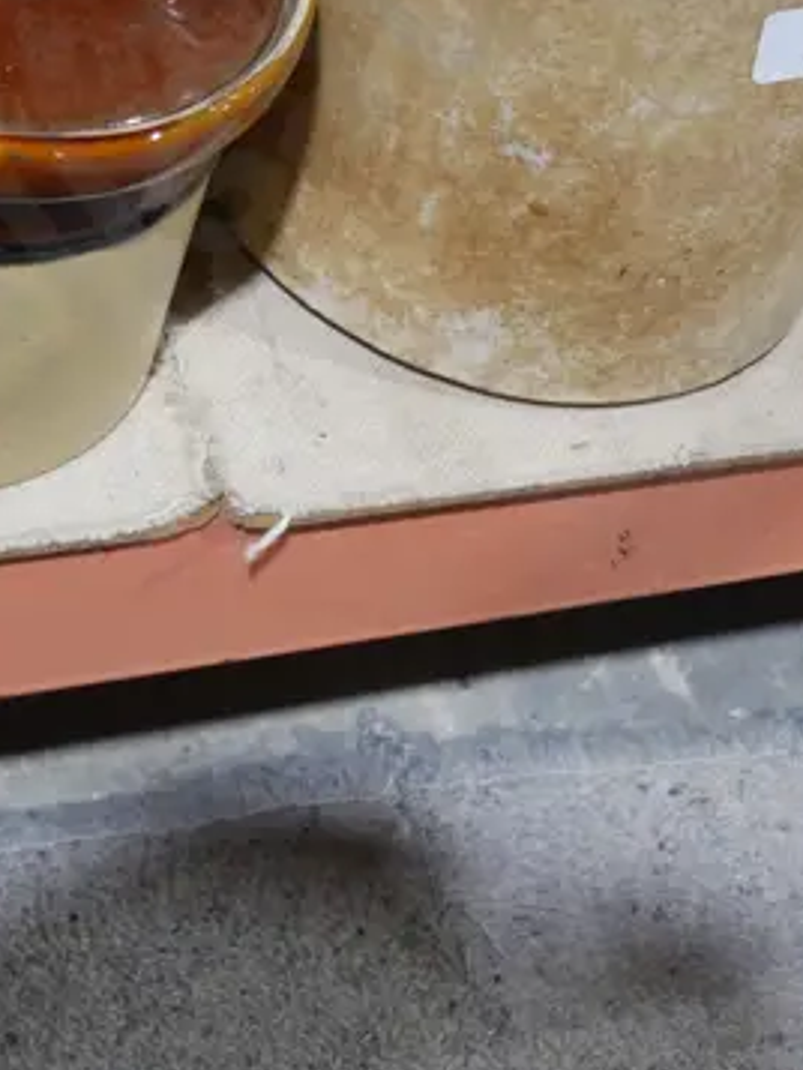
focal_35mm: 86
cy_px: -10
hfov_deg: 17.2
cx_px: 464
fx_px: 2658
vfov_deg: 21.9
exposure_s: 1/60
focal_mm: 15
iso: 500
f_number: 3.6
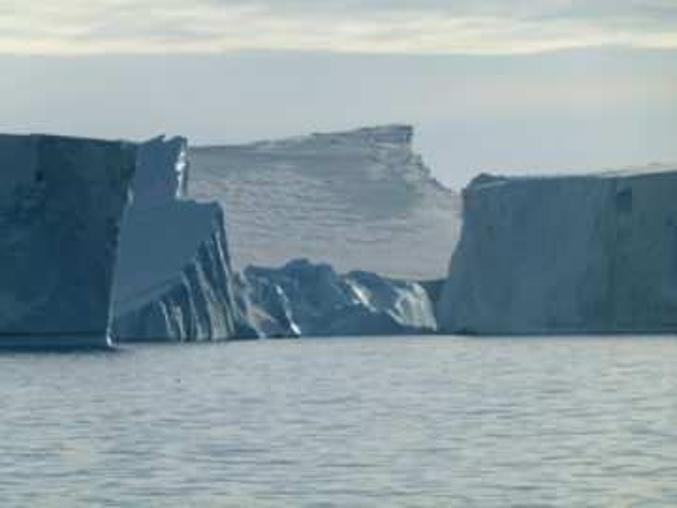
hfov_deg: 5.5
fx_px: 7041
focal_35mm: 360
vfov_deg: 4.1
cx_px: 338
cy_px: 254
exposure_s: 1/2000
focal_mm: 64.8
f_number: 5
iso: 100
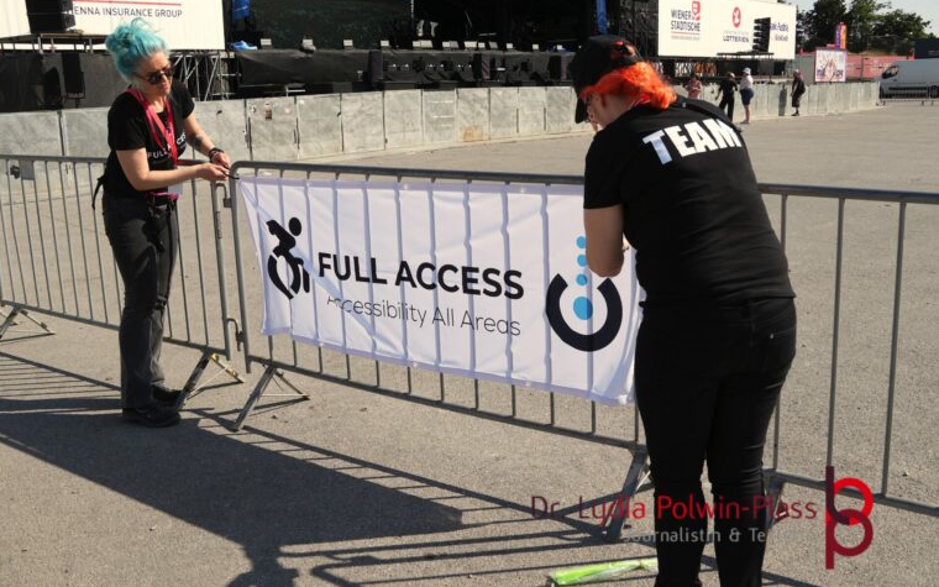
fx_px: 909
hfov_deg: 54.6
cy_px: 279
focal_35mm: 36
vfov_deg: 35.8
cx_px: 472
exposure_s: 1/250
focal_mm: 23
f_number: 8
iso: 100
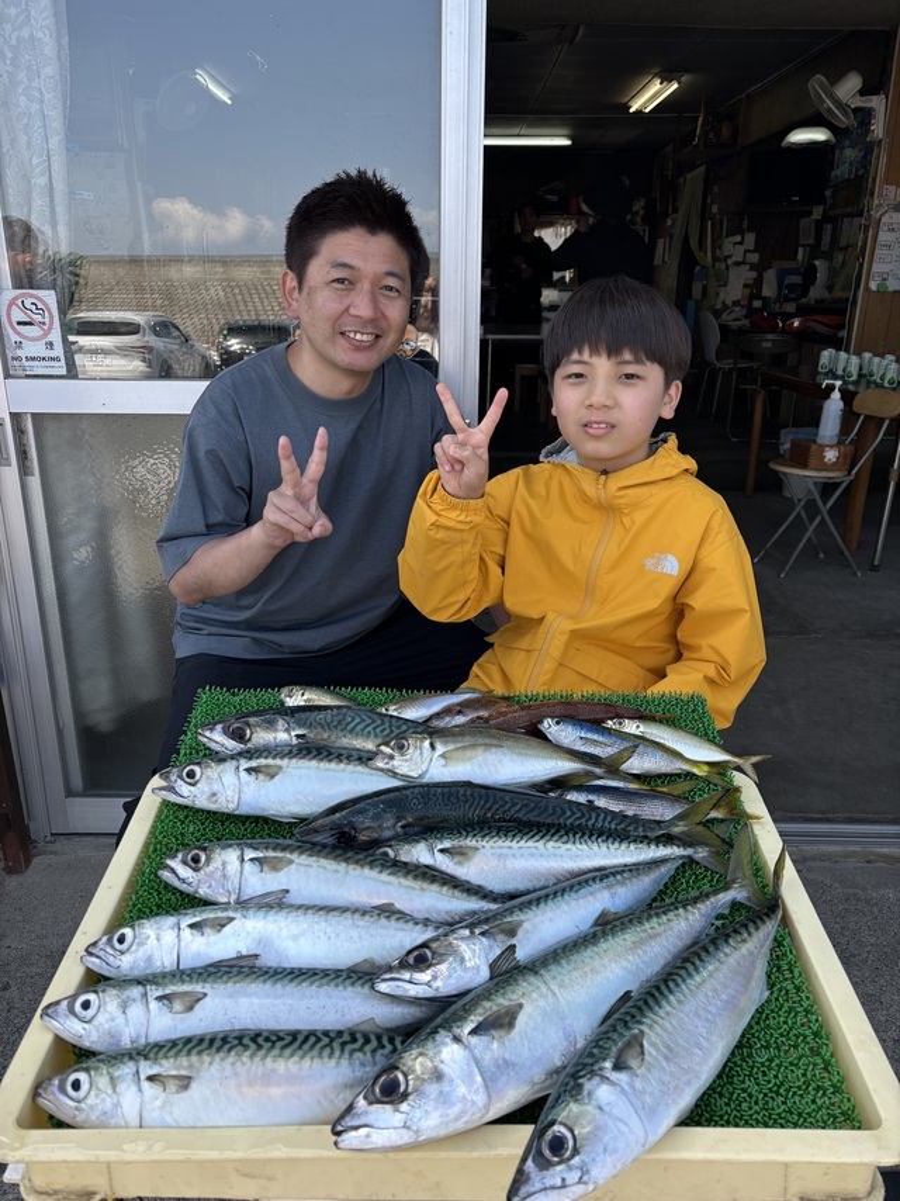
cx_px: 450
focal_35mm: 26
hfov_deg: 53.0
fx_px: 902
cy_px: 600
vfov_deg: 67.3
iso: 50
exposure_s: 1/742
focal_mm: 5.96
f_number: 1.6
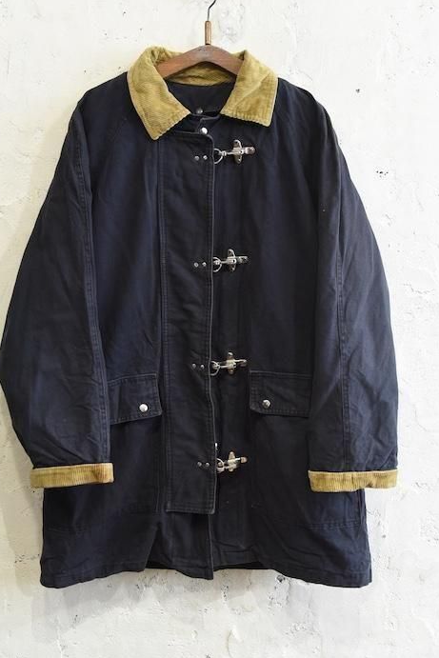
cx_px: 209
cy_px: 303
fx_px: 676
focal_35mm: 37
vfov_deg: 51.8
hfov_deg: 35.9
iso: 3200
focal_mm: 34
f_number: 6.3
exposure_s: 1/80
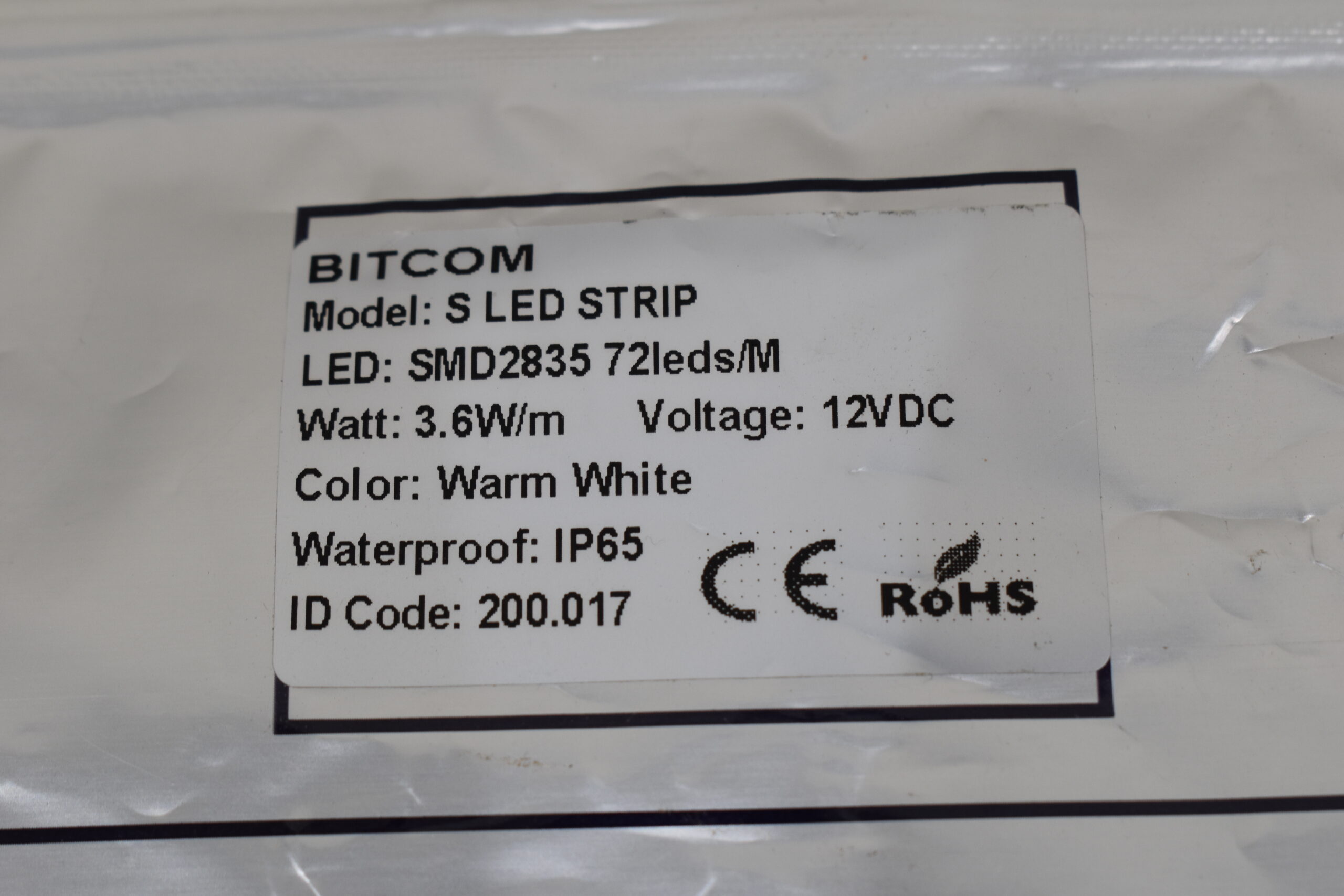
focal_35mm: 75
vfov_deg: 18.2
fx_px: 2800
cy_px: 448
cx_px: 672
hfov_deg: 27.0
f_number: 8
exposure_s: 1/60
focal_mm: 50
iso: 400
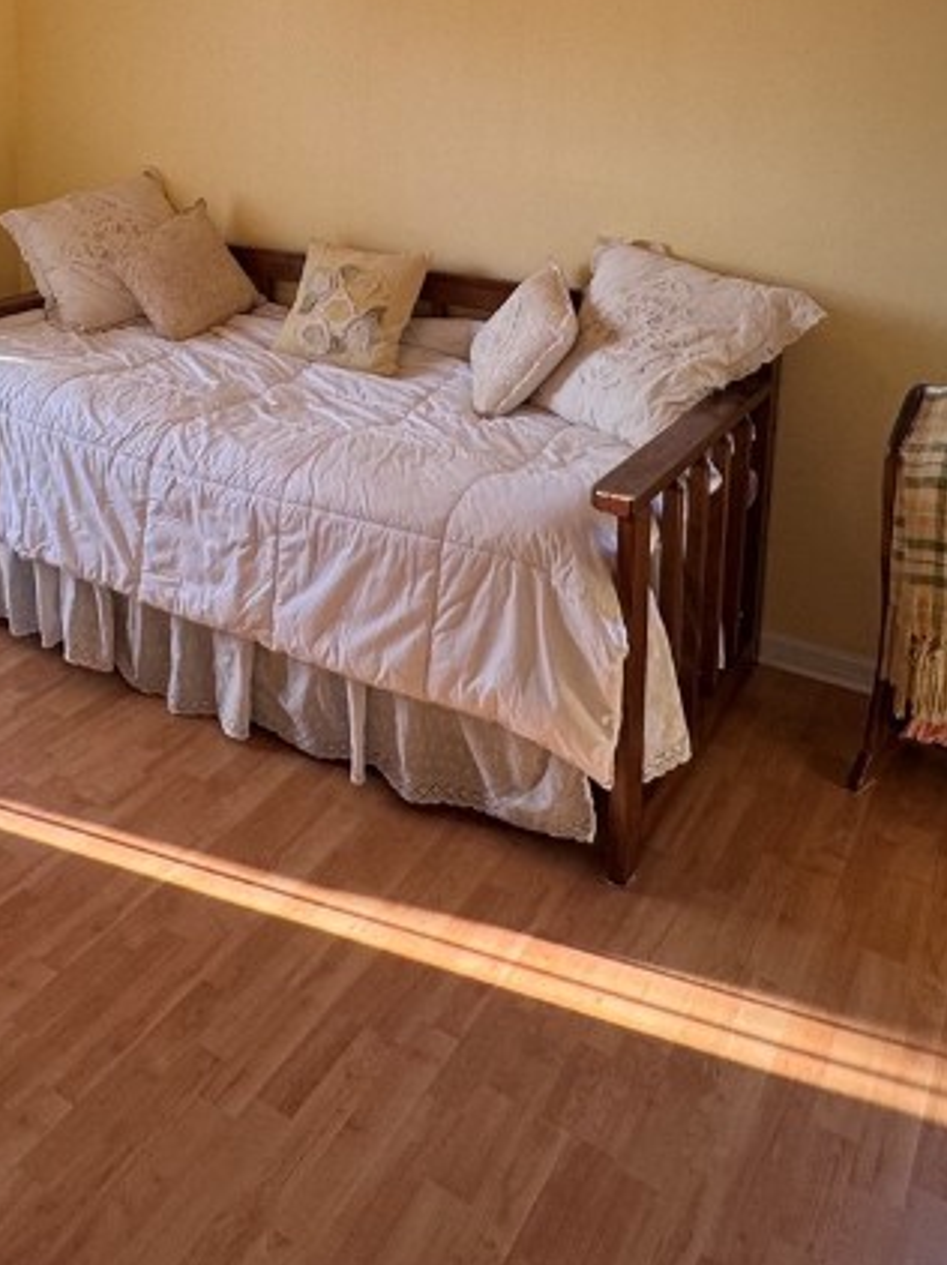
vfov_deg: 50.2
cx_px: 210
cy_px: 222
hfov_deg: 40.3
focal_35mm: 34
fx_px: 1241
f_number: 2.2
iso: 125
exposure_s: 1/120
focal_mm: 2.22
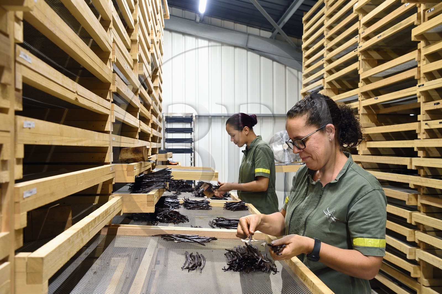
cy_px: 147
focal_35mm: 34
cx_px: 221
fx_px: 417
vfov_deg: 38.8
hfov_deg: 55.8
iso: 1600
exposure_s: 1/30
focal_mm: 34
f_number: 6.3
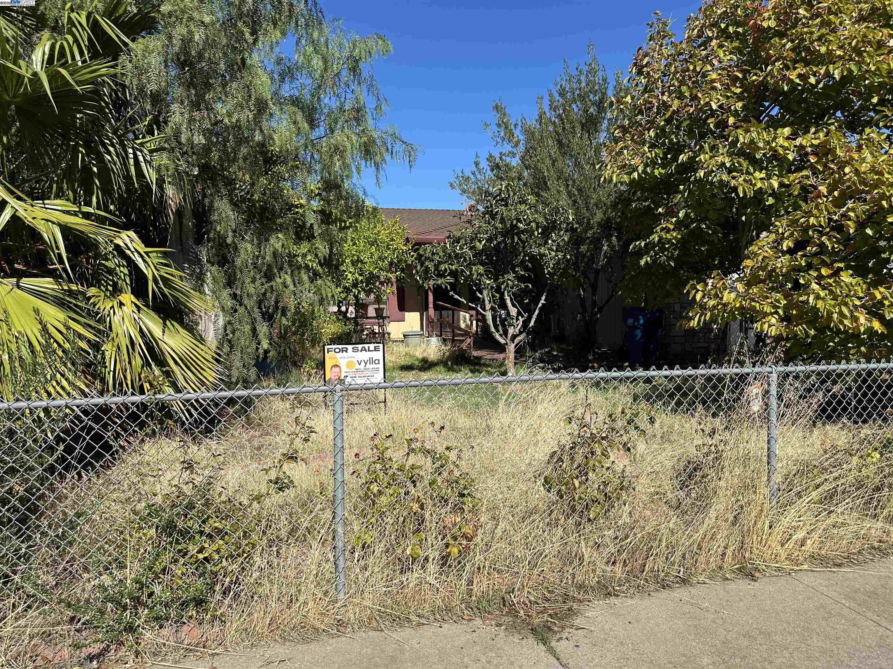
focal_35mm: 24
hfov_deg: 71.6
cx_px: 446
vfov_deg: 56.8
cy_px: 334
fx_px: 619
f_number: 1.78
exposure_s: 1/4545
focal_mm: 6.86
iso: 80
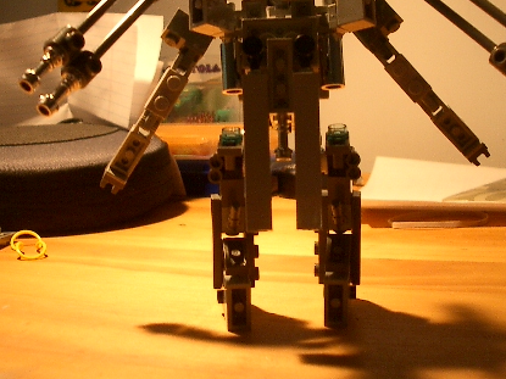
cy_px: 116
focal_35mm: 54
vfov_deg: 26.8
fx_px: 789
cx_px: 254
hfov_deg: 35.6
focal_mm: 5.8
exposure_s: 1/25
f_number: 2.6
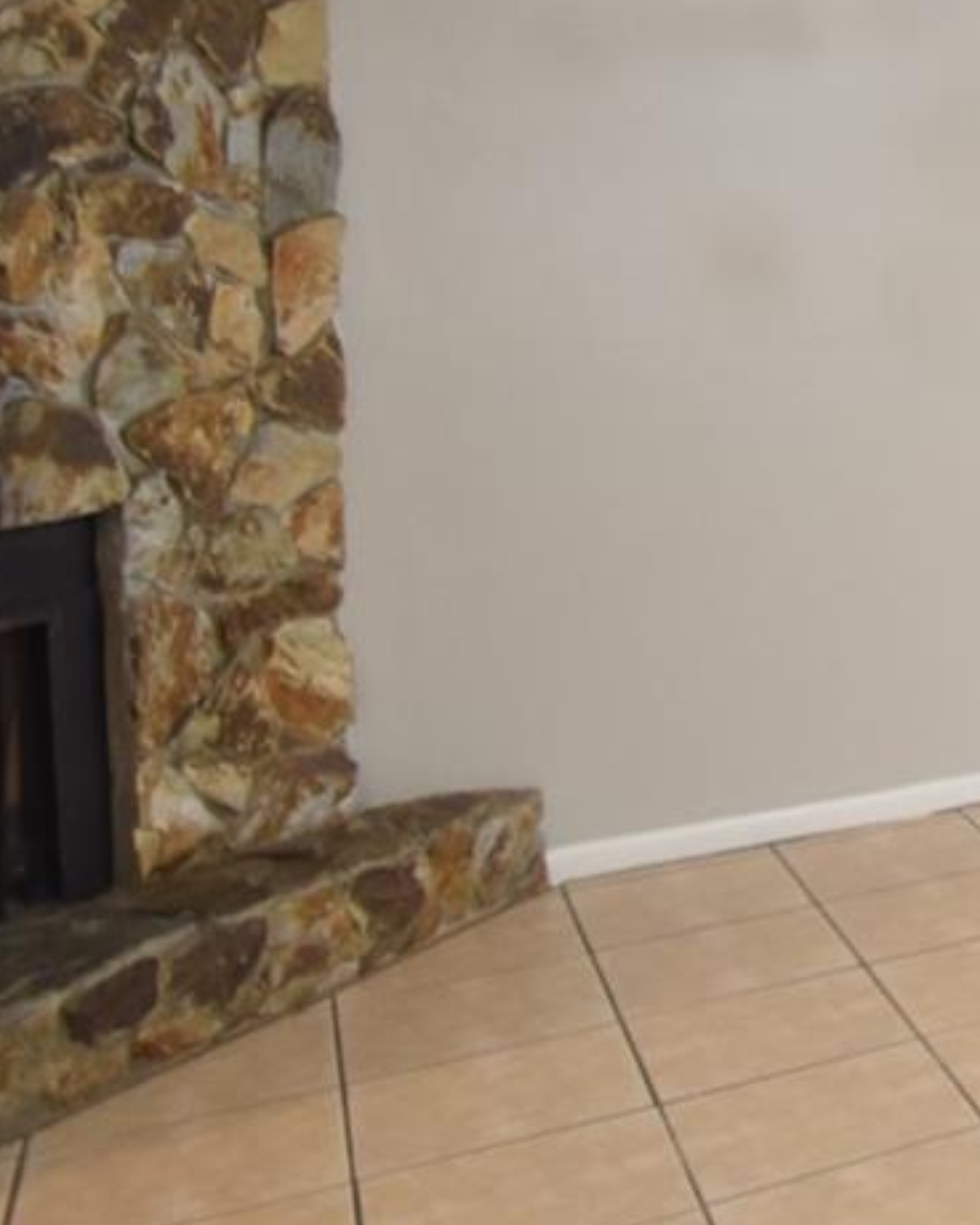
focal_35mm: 49
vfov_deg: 37.0
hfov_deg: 20.0
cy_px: 288
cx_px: 1856
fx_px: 1777
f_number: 3.5
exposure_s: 1/10
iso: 800
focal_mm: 10
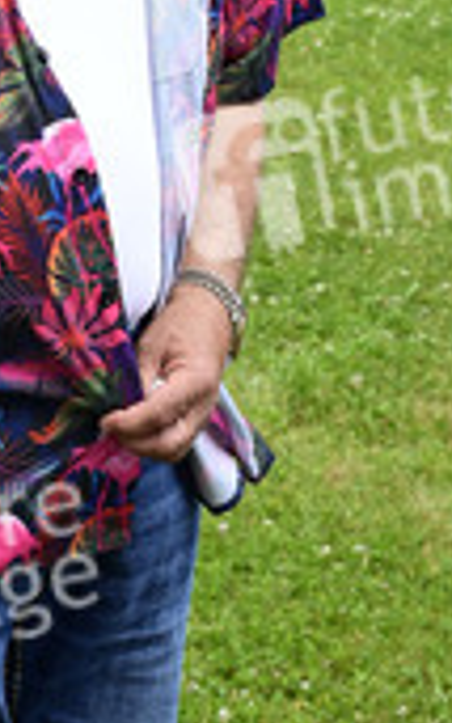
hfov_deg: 11.6
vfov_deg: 18.0
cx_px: 4
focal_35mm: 112
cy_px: -51
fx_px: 2206
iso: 320
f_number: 9
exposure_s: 1/200
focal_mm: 47
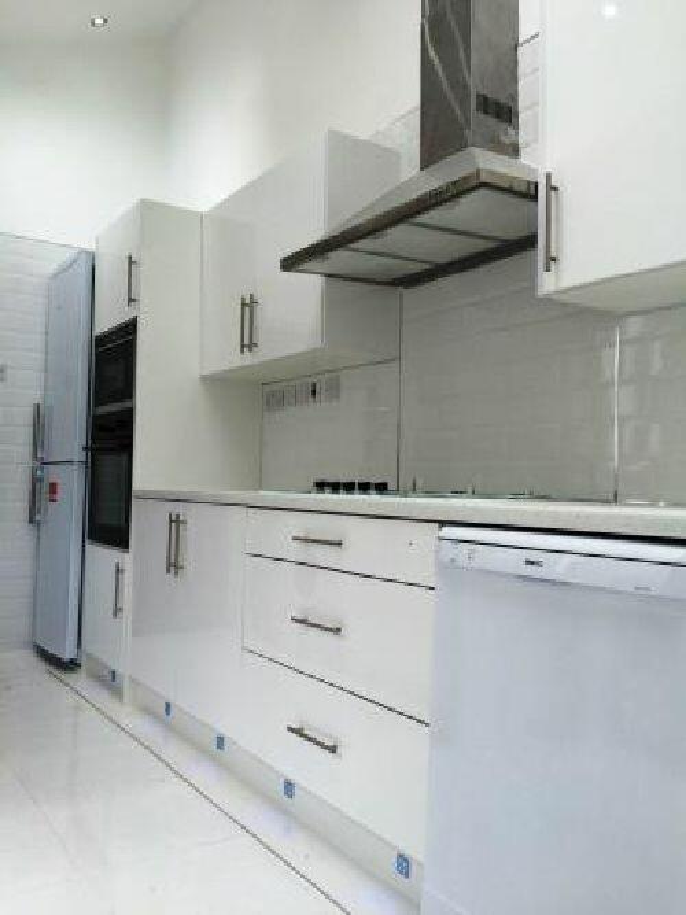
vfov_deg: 61.7
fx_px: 767
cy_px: 458
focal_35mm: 29
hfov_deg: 48.2
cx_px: 343
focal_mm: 4.15
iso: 32
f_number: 2.2
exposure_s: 1/345
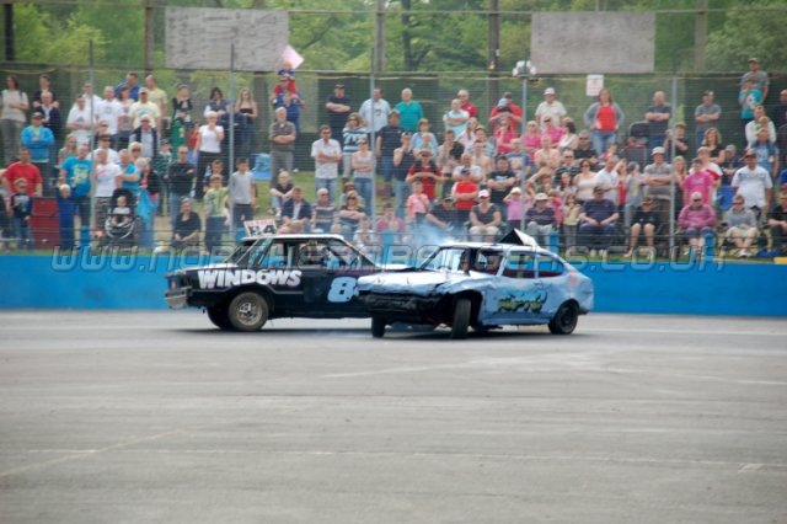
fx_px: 4424
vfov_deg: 6.8
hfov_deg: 10.2
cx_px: 394
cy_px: 262
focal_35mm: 202
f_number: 6
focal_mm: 135
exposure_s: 1/500
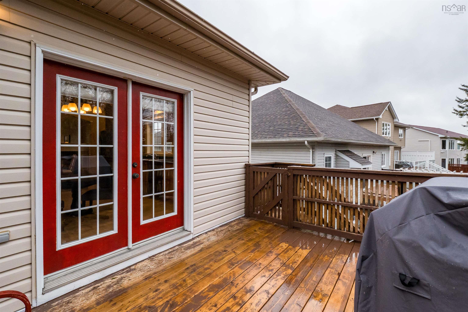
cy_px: 156
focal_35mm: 15
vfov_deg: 77.3
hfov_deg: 100.4
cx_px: 234
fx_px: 195
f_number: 5.6
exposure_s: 1/1250
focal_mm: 10
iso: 1250
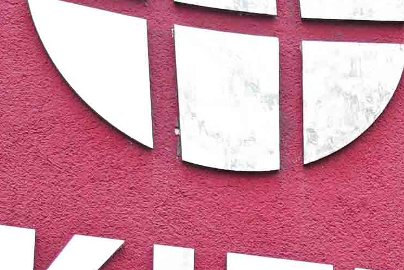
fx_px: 1853
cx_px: 704
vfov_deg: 8.0
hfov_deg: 11.6
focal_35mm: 165
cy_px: 532
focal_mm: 29
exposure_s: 1/160
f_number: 4
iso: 1000
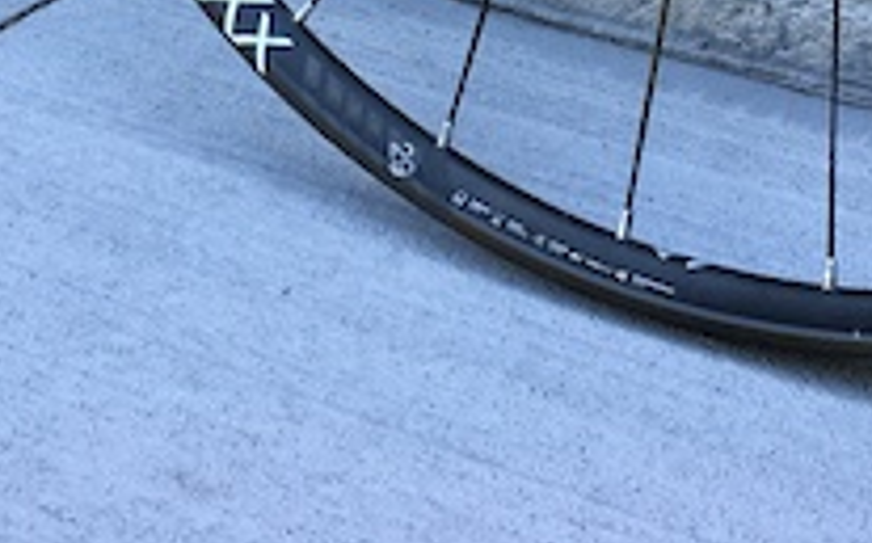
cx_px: 438
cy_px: -661
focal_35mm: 119
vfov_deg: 9.9
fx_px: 2826
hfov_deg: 17.5
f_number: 2.2
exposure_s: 1/60
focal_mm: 4.15
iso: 25
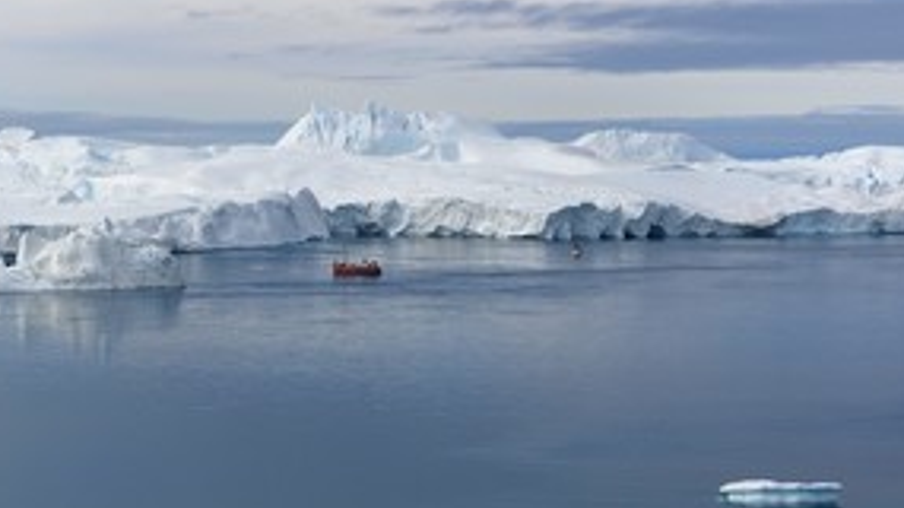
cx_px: 270
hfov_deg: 19.7
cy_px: 352
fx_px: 2588
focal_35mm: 108
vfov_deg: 11.2
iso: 400
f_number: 18
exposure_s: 1/320
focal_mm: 70
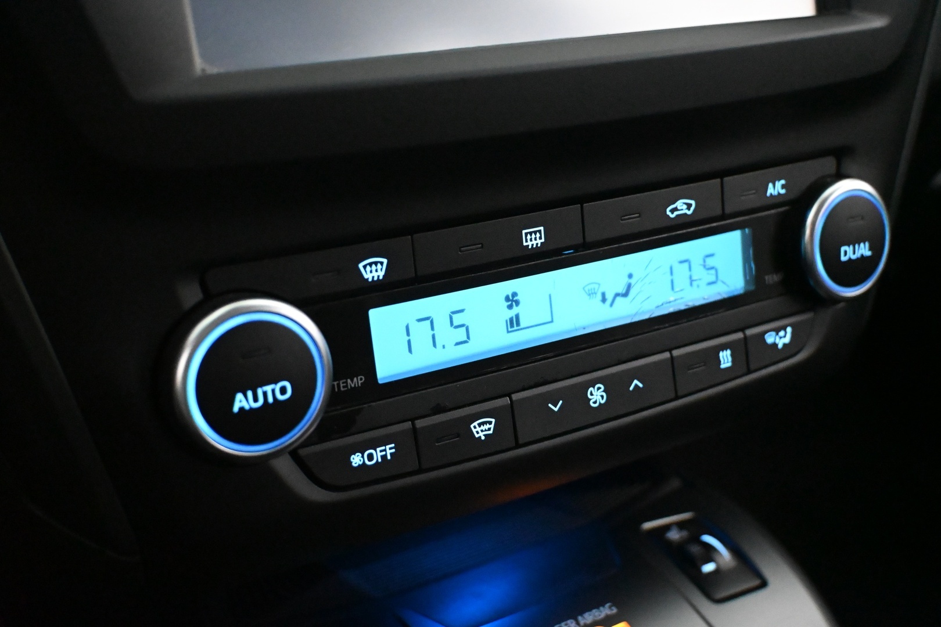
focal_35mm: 41
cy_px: 314
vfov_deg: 32.4
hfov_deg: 47.2
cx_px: 470
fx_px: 1078
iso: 11400
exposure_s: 1/60
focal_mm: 27.5
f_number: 4.5
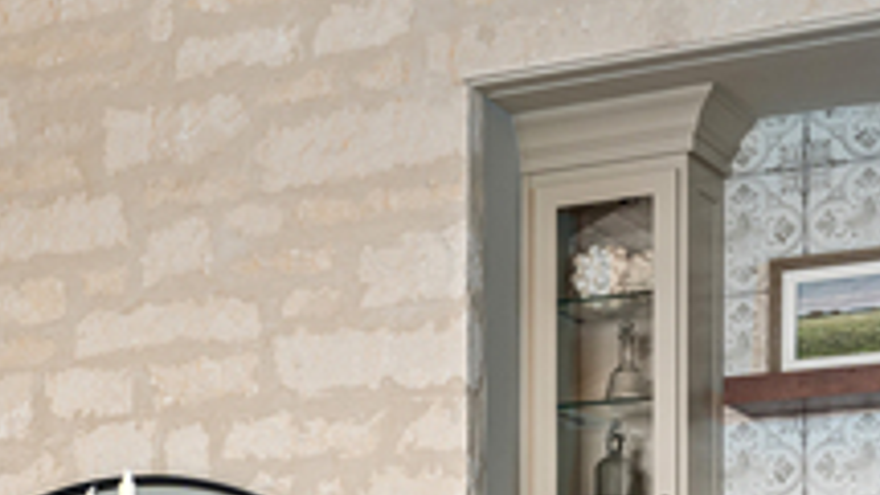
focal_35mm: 100
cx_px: -98
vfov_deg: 11.5
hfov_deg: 20.3
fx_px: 2334
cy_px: 771
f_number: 8
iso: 400
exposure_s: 1/1.67
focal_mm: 32
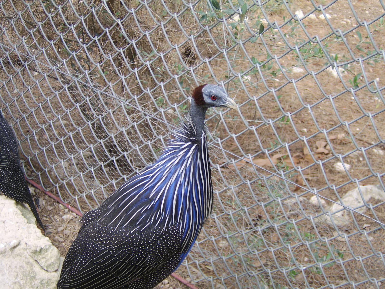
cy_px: 144
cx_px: 192
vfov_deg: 27.0
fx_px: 601
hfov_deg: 35.5
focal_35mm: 54
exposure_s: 1/54
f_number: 3.5
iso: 71
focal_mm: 14.04
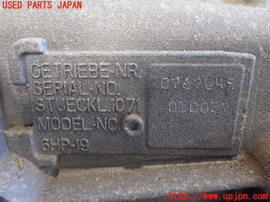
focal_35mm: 30
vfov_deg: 46.8
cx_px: 135
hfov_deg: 60.0
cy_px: 101
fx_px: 234
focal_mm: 5.4
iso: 800
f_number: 2.3
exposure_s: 1/125
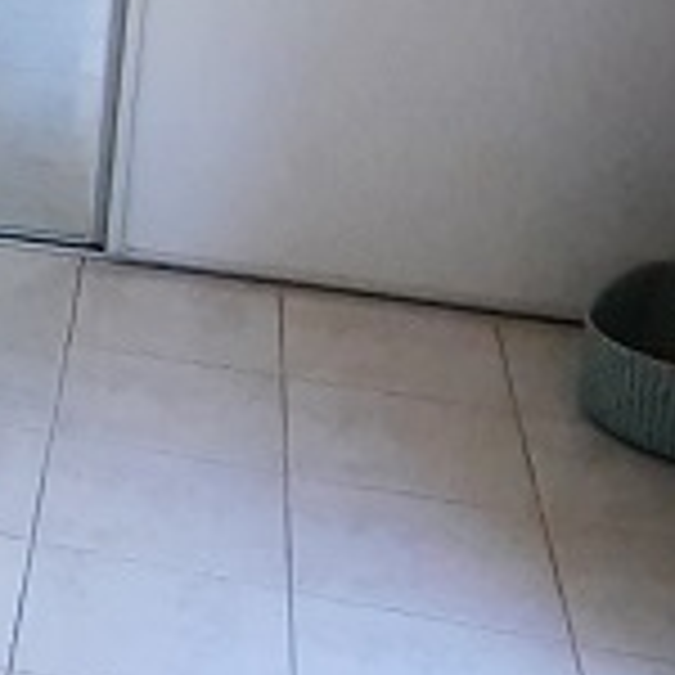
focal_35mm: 86
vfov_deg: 19.3
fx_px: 1897
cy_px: -81
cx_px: -778
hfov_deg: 15.1
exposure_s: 1/50
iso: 100
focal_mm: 1.74
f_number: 2.2
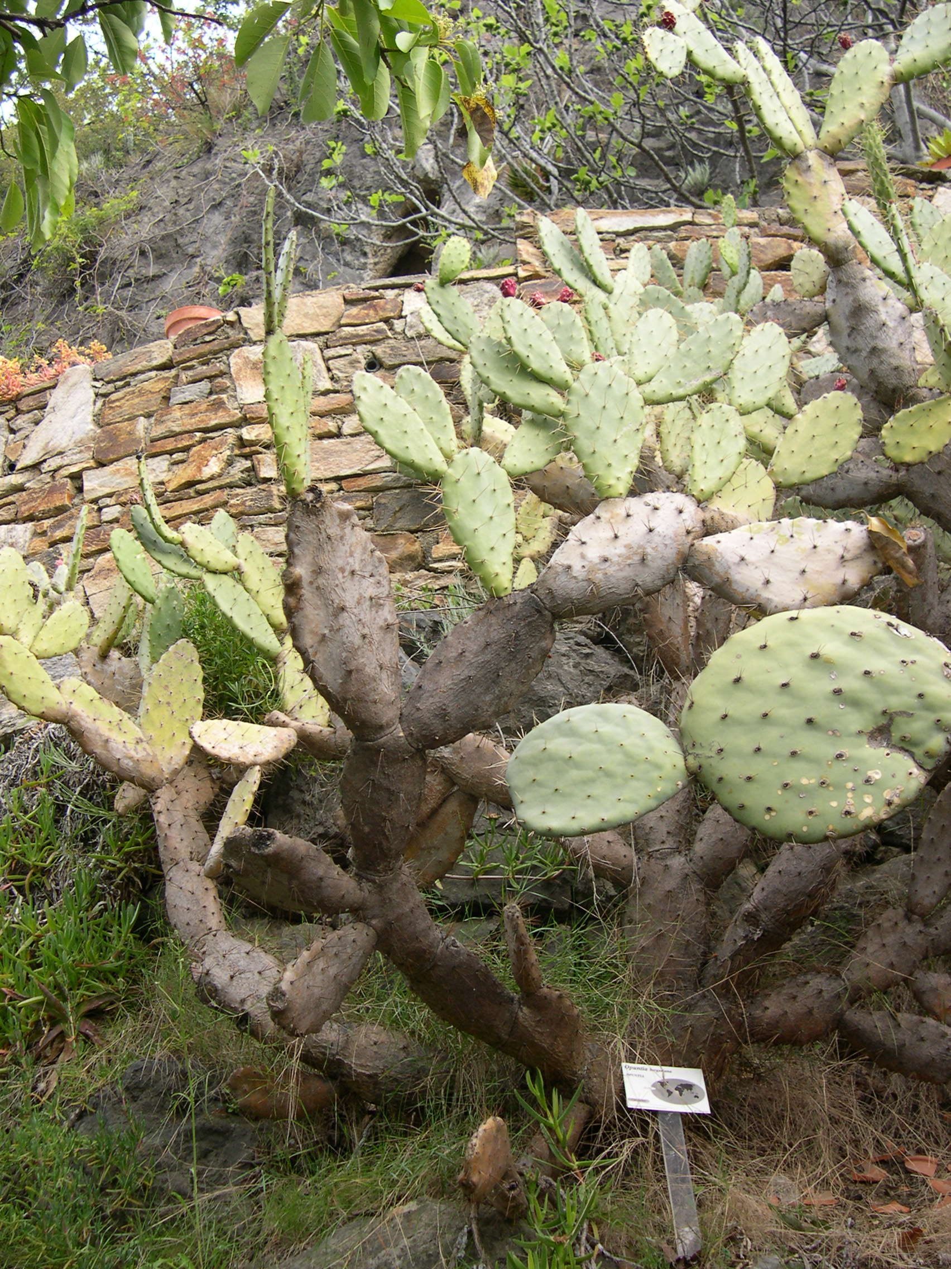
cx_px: 476
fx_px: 1392
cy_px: 634
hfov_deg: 37.7
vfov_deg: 49.0
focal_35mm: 38
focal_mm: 8
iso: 100
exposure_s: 1/138
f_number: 2.8
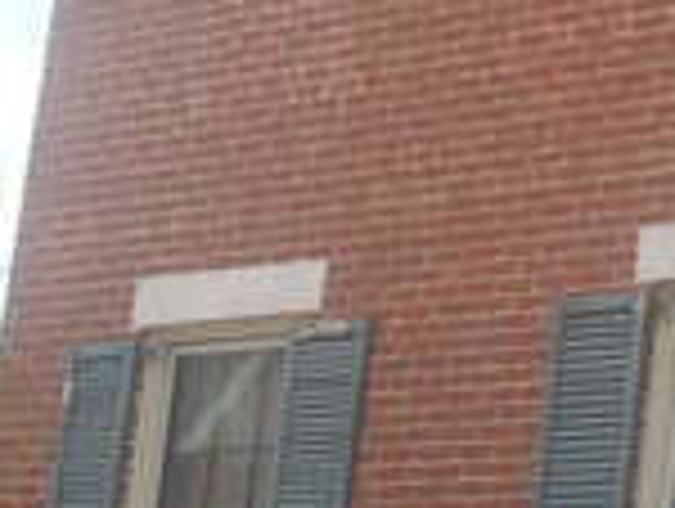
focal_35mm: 197
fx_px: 3848
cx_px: 1359
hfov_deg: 9.4
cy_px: -22
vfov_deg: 7.5
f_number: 2.8
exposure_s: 1/500
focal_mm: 6.2
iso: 80
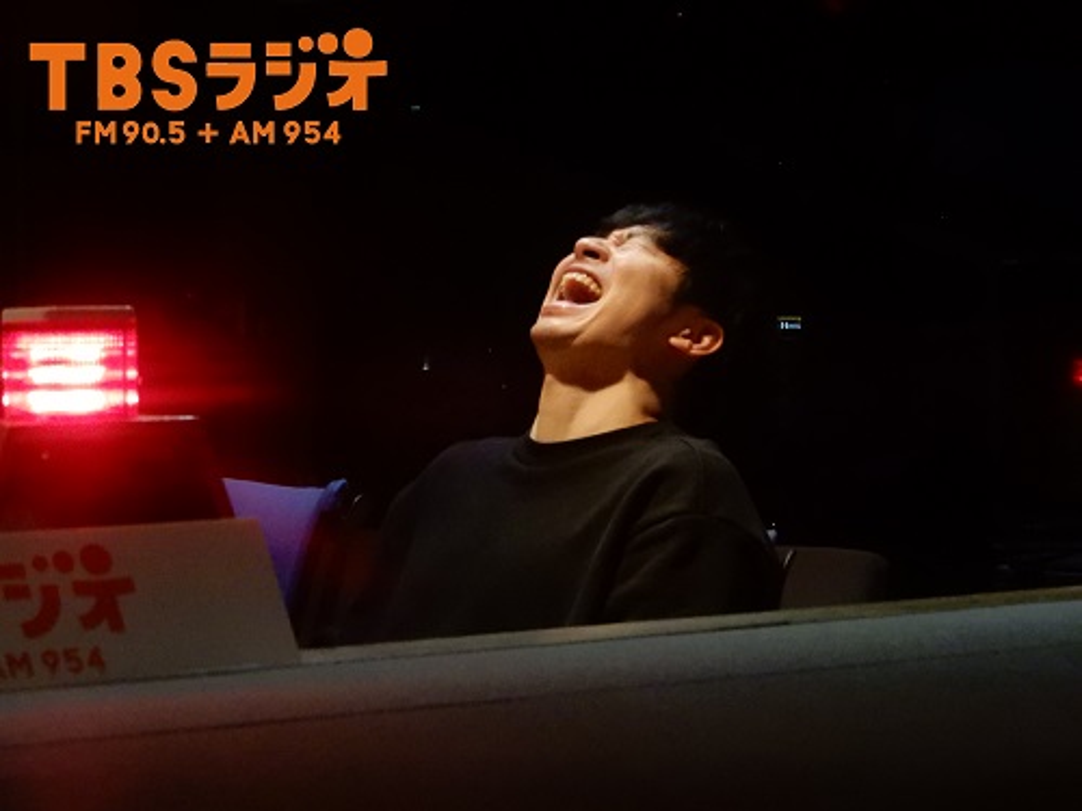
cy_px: 406
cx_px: 541
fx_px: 2969
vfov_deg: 15.6
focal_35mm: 95
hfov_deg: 20.7
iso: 1600
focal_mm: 16.9
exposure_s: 1/80
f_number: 5
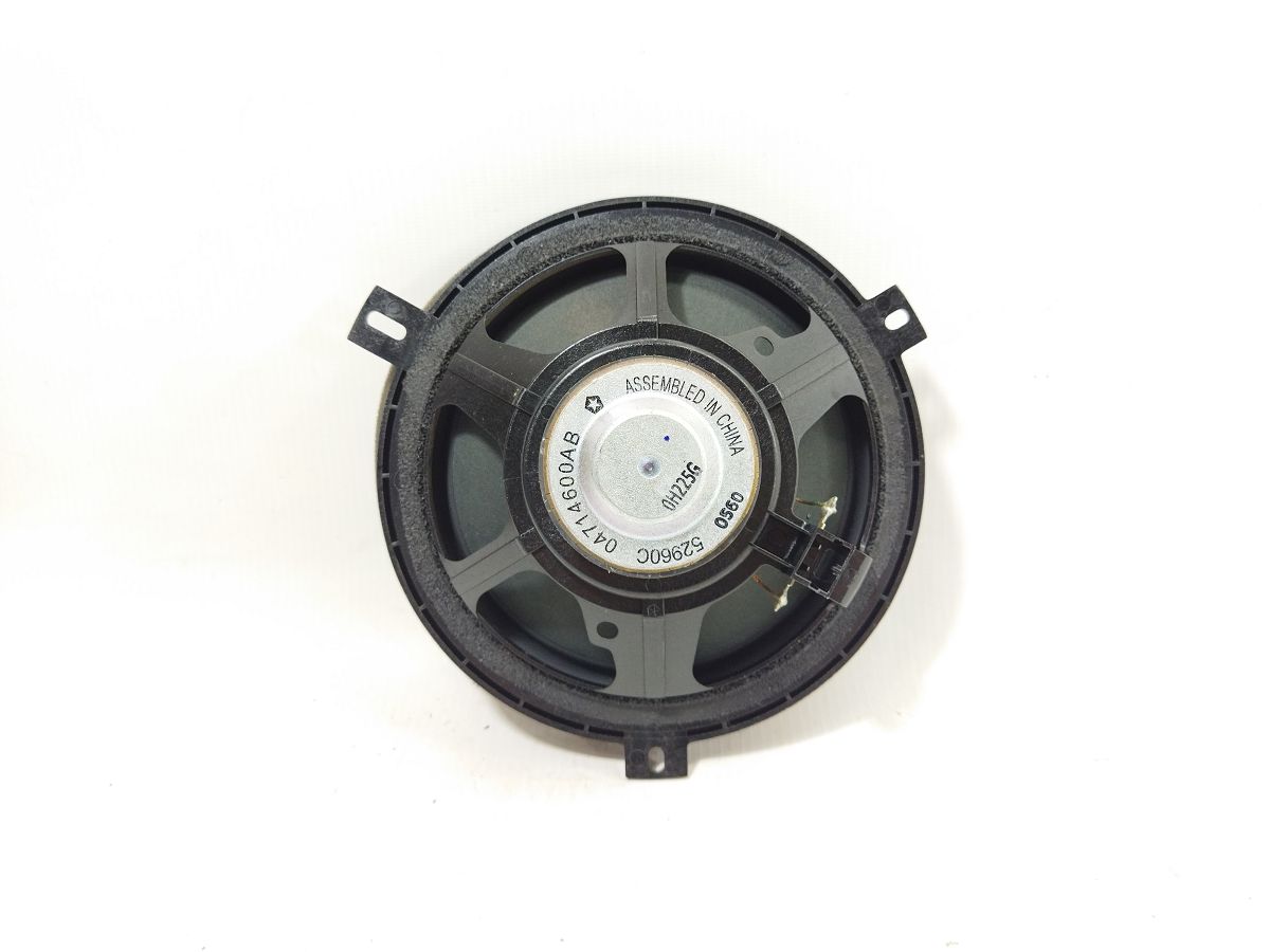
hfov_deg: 65.3
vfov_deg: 51.4
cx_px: 635
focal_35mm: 27
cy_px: 476
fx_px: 991
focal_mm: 4.71
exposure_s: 1/50
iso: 125
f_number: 1.79
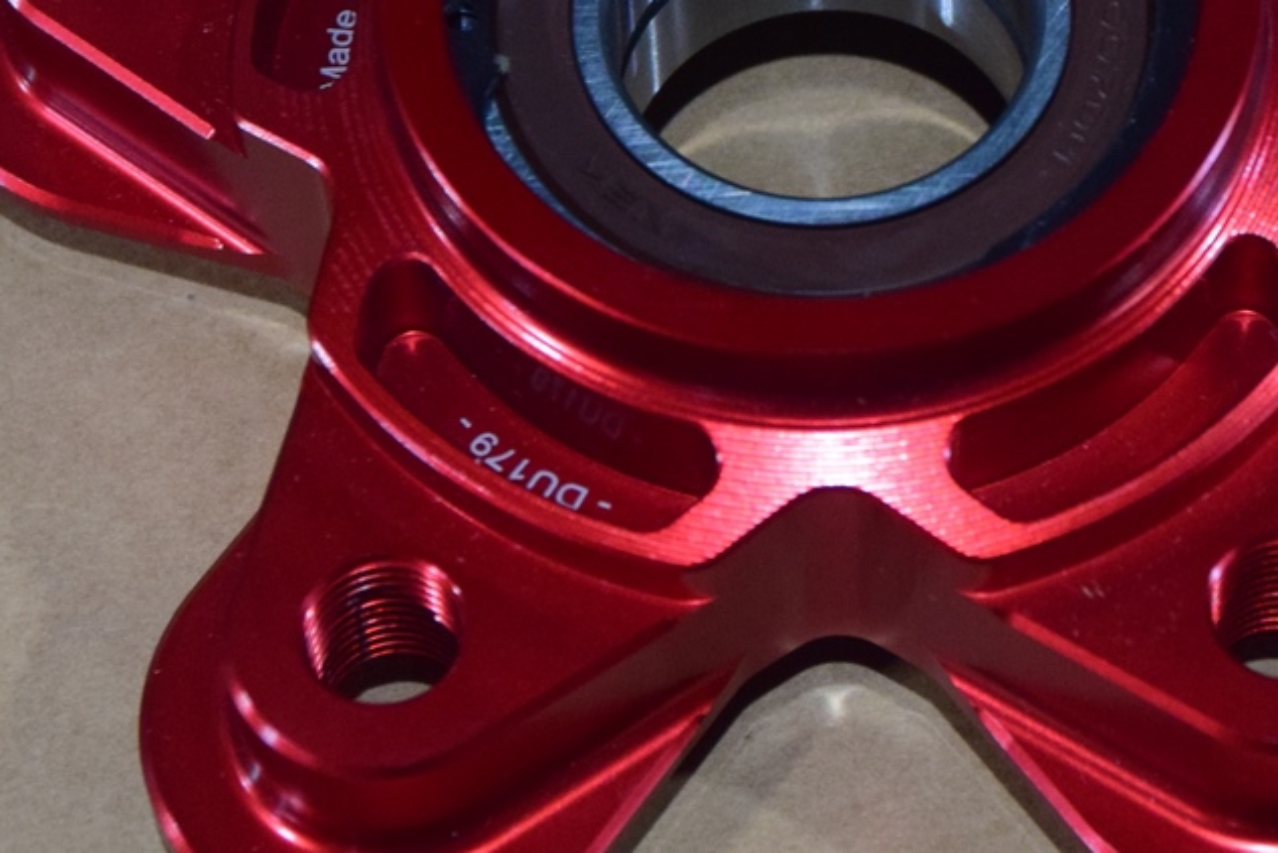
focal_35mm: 170
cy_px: 220
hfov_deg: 12.0
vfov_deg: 8.1
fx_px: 6045
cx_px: 931
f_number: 5.6
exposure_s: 1/25
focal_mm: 45
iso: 2000
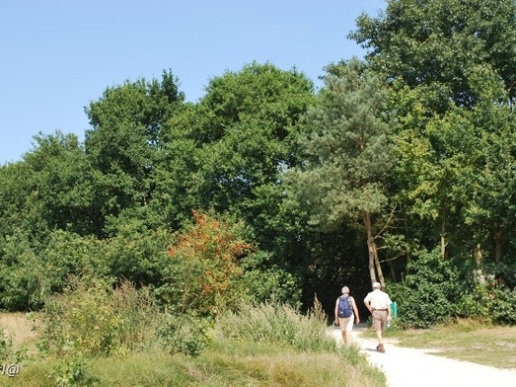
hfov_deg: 36.2
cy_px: 192
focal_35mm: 53
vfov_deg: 27.5
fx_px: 790
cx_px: 235
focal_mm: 32
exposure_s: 1/160
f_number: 6.3
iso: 100
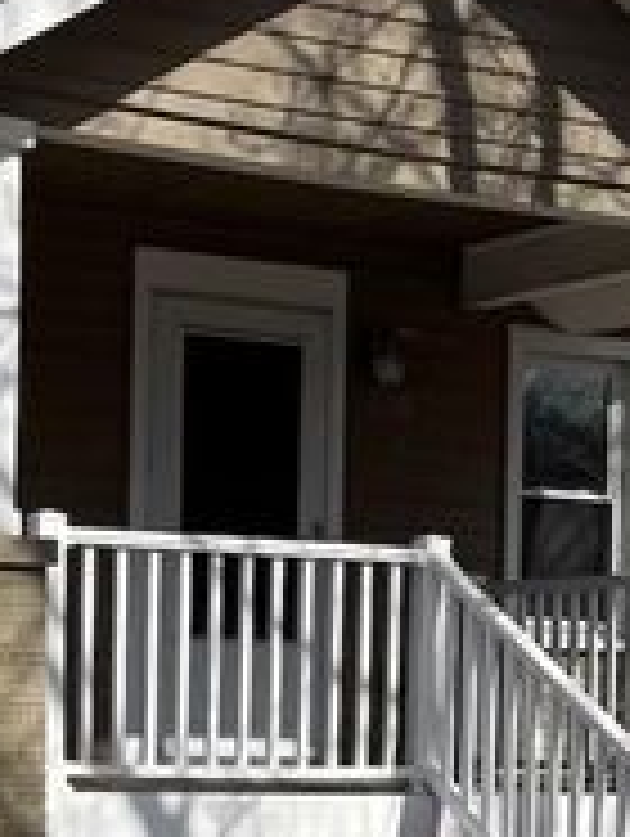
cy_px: 927
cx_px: 162
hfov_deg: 17.1
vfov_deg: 21.5
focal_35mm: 86
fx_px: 2082
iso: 80
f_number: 1.78
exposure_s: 1/5714
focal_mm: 6.76
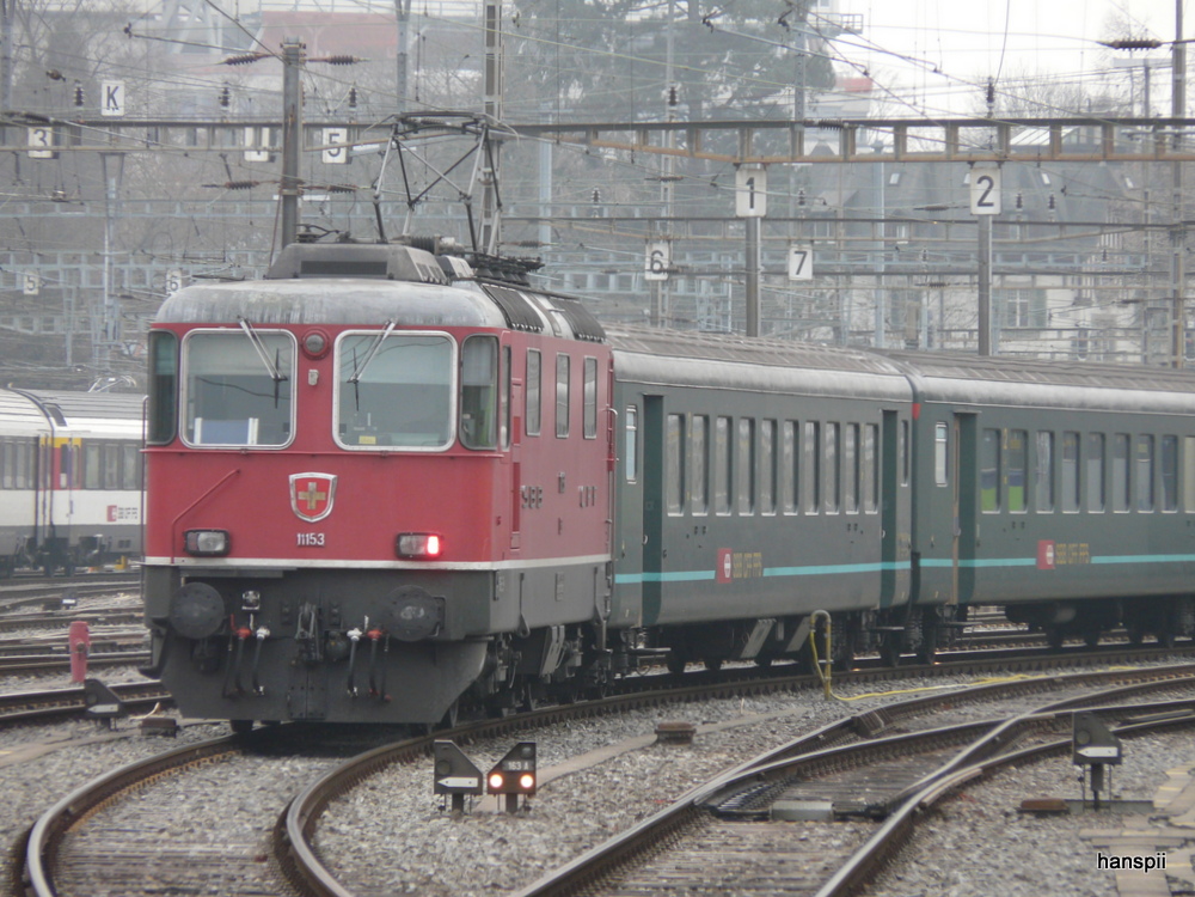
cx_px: 598
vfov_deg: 4.4
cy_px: 448
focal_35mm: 337
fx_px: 11634
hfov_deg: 5.9
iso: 125
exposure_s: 1/100
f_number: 3.6
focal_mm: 55.4
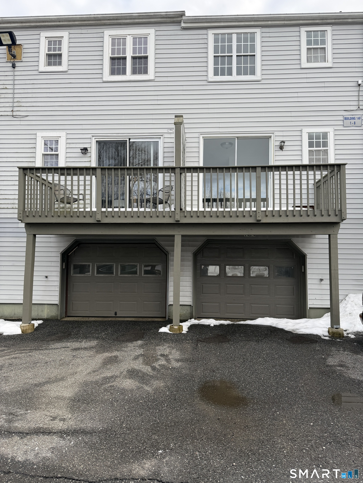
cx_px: 182
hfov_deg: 56.8
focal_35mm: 24
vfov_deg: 71.6
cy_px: 242
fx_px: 336
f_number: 1.78
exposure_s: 1/649
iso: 80
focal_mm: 6.76
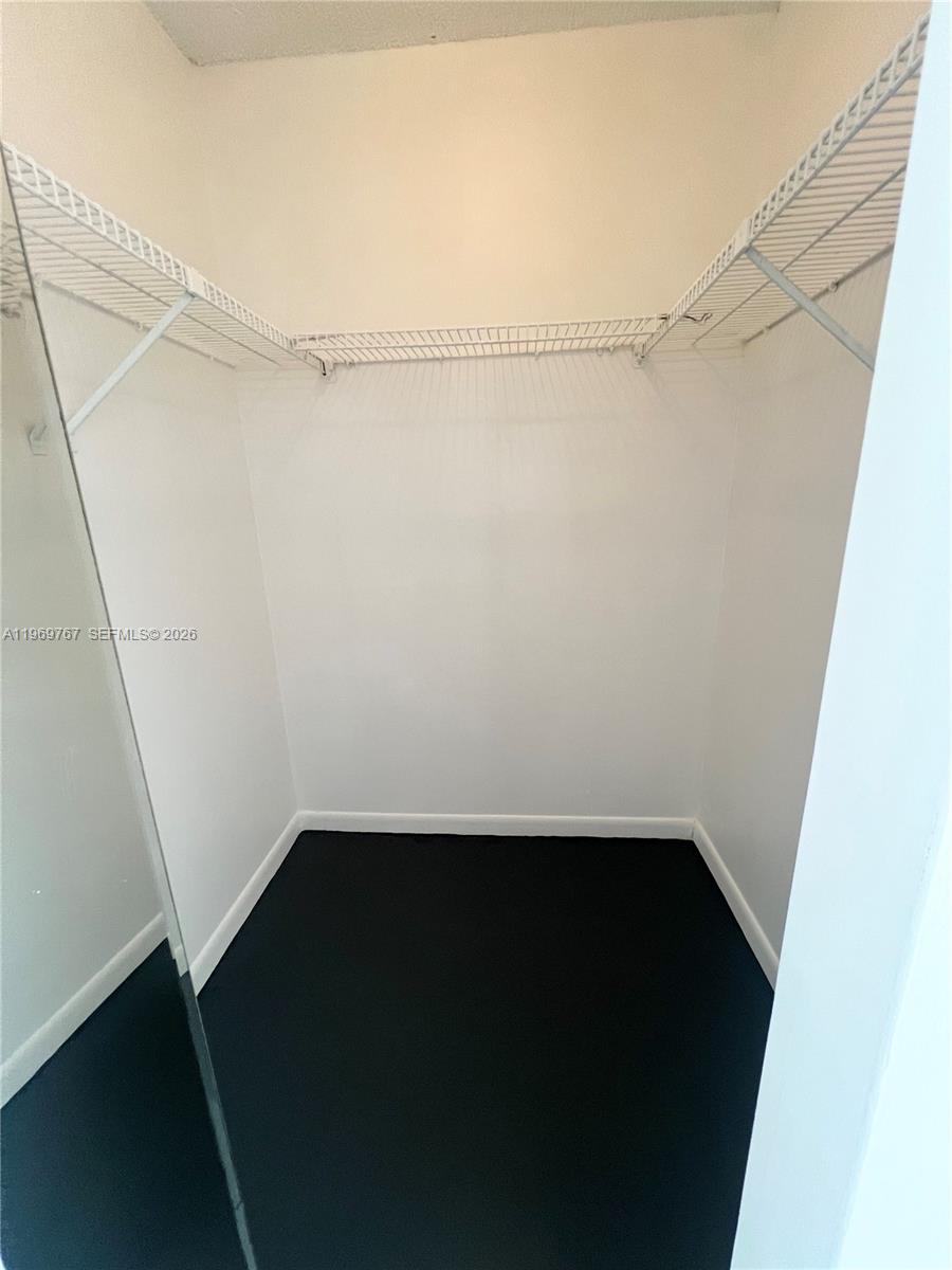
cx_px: 476
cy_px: 635
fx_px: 477
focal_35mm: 13
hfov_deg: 89.9
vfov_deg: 106.2
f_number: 1.8
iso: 250
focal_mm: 1.57
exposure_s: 1/120
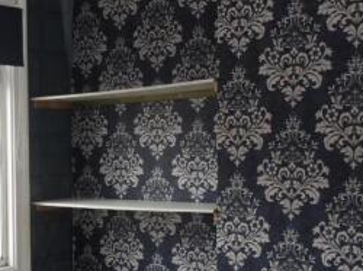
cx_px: 7
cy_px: 199
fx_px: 660
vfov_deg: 23.0
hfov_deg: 28.9
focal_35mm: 63
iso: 111
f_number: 3
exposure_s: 1/30
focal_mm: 4.9
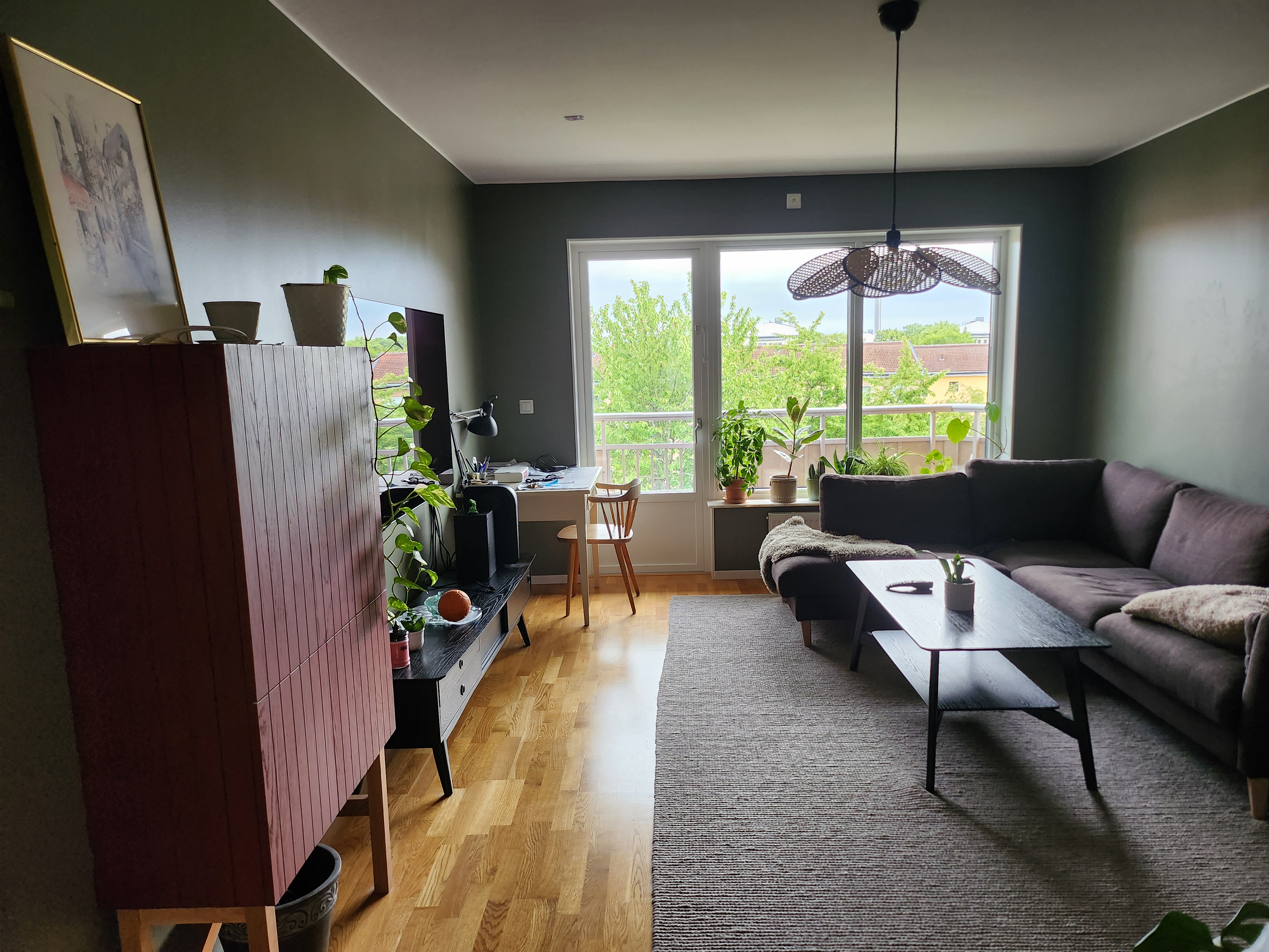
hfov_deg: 71.6
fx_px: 880
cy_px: 476
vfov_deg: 56.8
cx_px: 634
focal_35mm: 24
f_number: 1.8
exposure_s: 1/100
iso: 250
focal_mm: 5
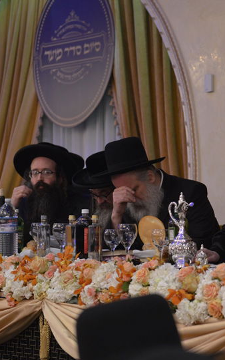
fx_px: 1325
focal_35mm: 135
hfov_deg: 9.5
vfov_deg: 15.5
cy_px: 217
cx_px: 285
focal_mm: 70
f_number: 2.8
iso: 2000
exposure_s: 1/100
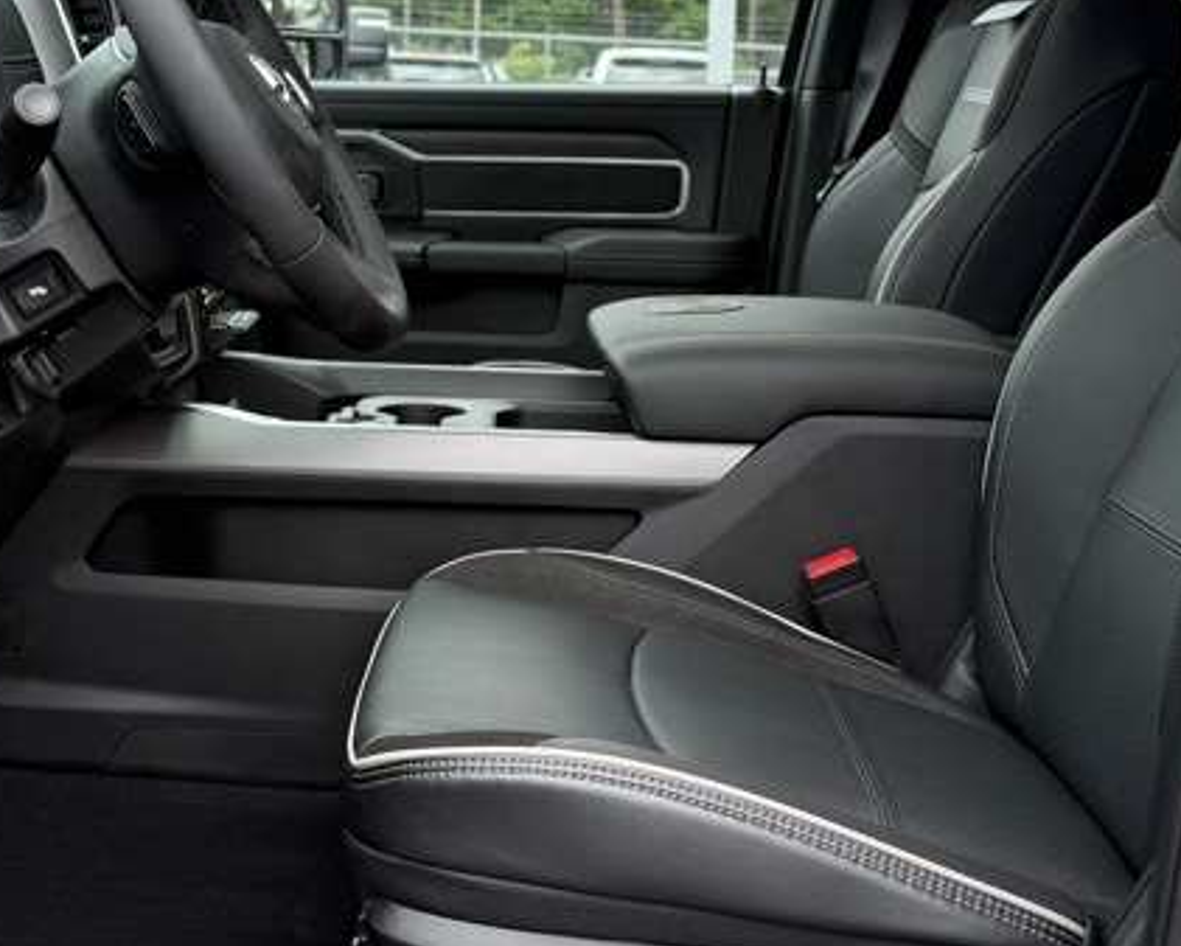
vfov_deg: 26.6
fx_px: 1993
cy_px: 331
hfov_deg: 32.9
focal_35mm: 57
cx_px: 497
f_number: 1.78
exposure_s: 1/888
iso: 100
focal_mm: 6.76
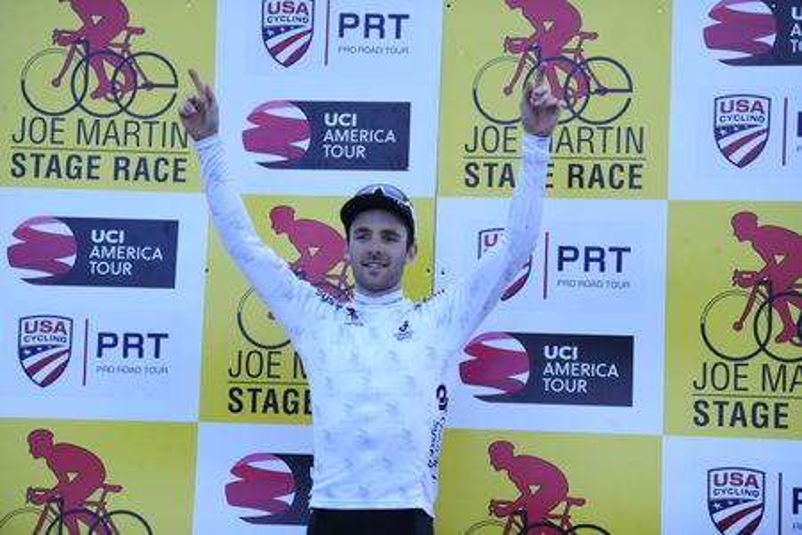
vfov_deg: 11.8
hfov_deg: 17.6
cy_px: 268
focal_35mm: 116
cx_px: 401
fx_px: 2584
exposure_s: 1/125
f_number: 2.8
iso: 640
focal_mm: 116
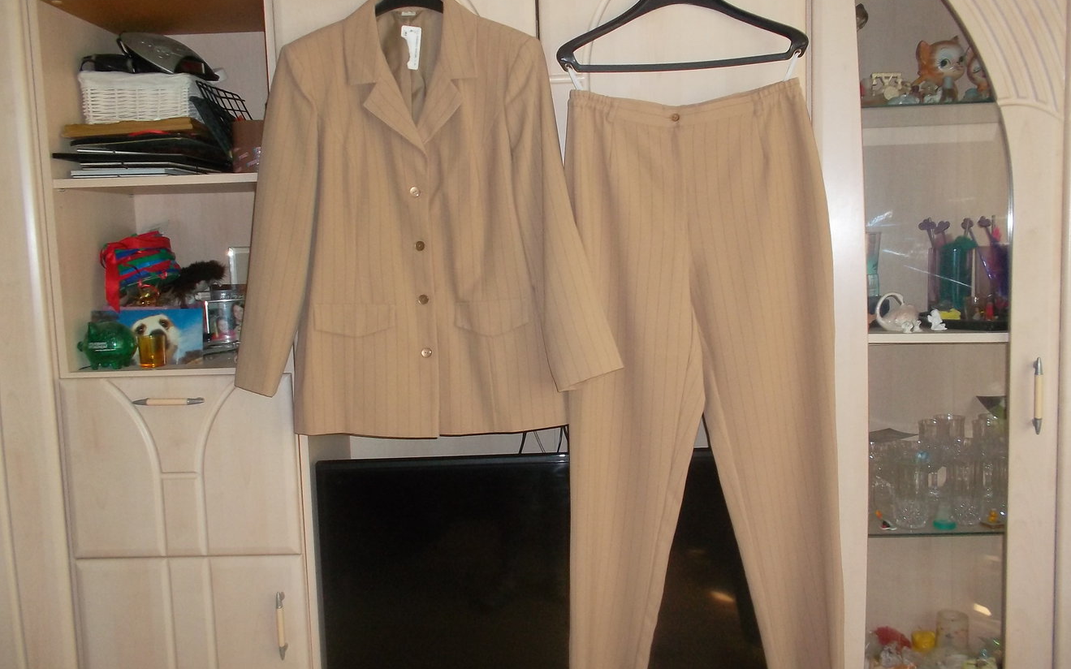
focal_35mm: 30
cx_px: 540
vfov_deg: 41.8
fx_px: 876
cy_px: 348
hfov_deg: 62.9
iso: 200
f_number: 3.3
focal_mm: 4.1
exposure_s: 1/45
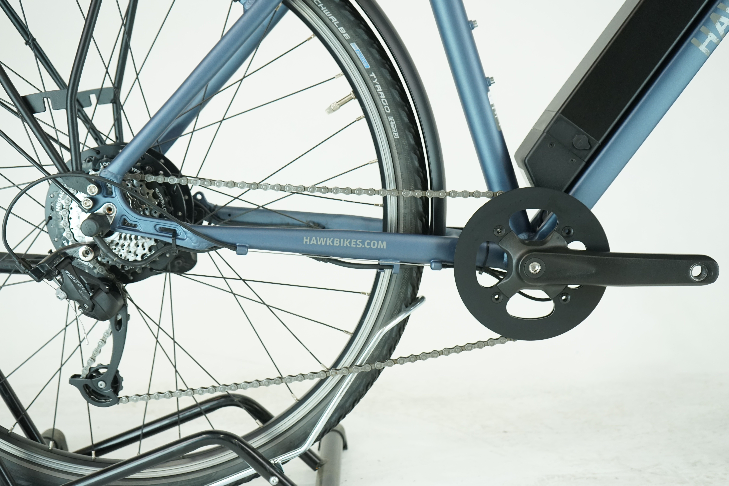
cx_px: 364
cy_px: 243
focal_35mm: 42
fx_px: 850
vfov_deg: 31.9
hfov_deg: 46.4
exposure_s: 1/200
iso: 1600
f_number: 5.6
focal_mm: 42
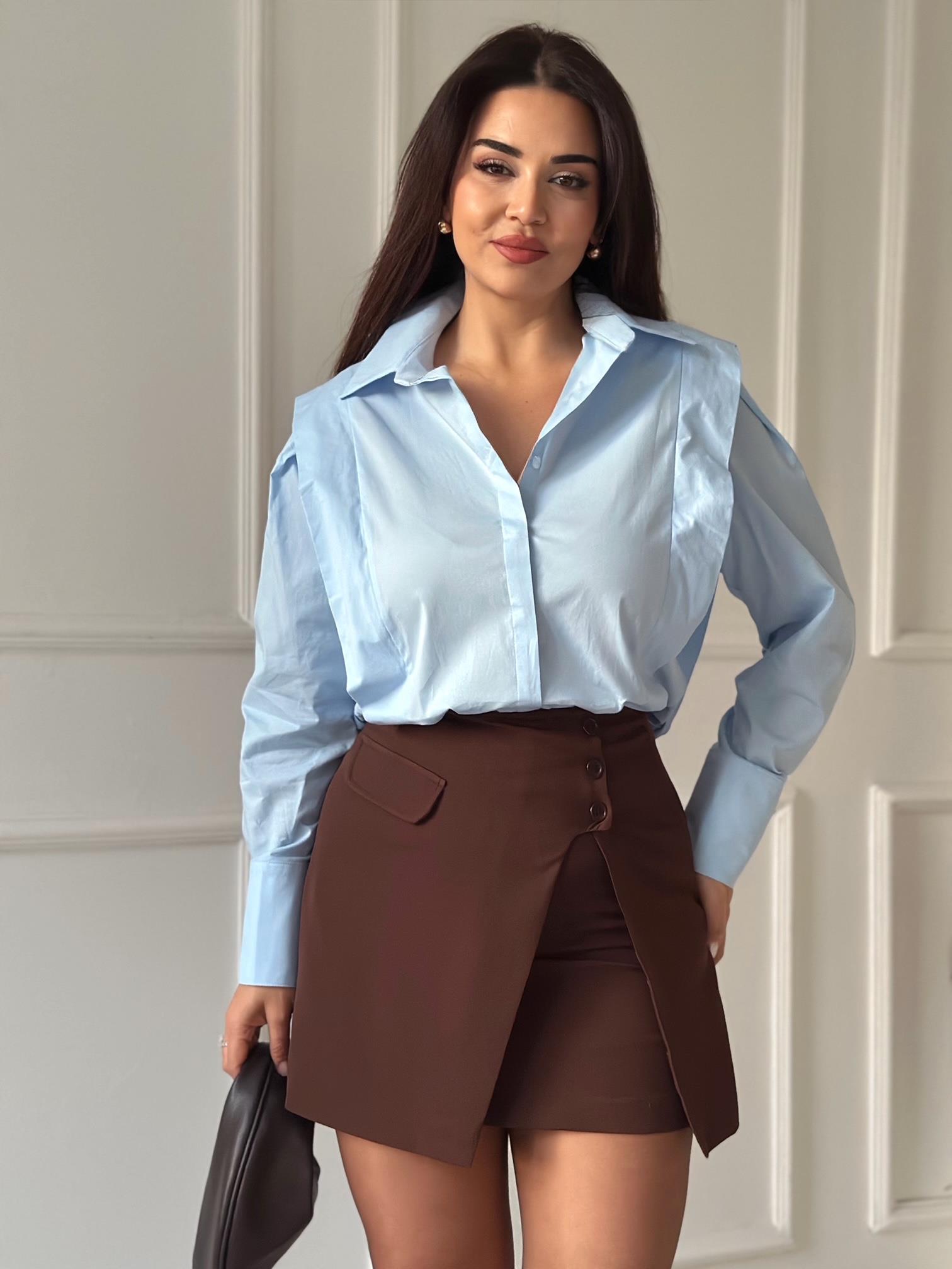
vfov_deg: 39.7
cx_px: 476
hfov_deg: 30.3
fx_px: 1760
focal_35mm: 48
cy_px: 634
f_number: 1.78
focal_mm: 6.86
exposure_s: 1/40
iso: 640
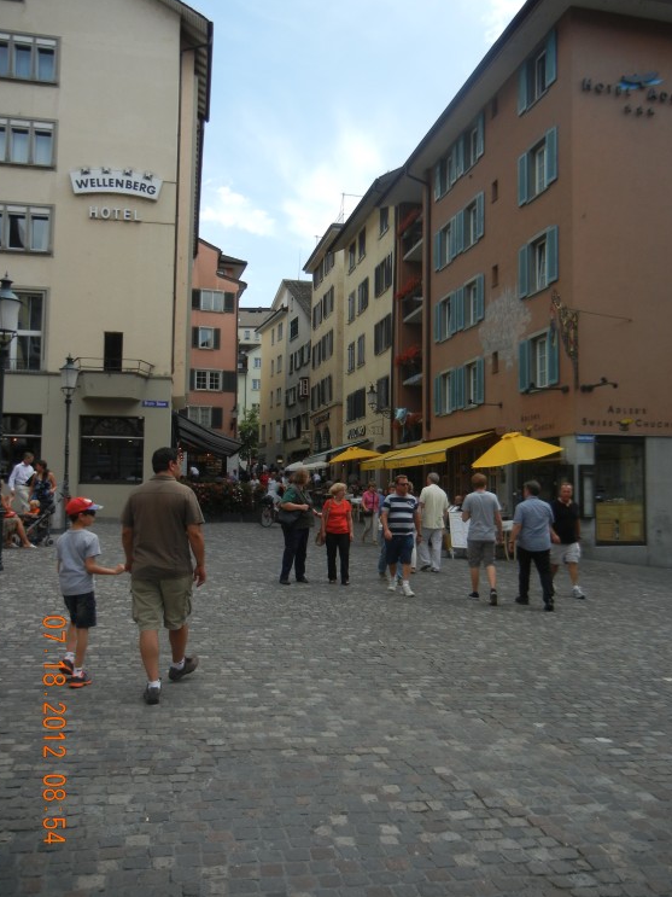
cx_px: 329
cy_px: 437
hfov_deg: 45.4
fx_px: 803
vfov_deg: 58.4
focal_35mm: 31
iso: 160
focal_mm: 5.4
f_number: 7
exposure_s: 1/270
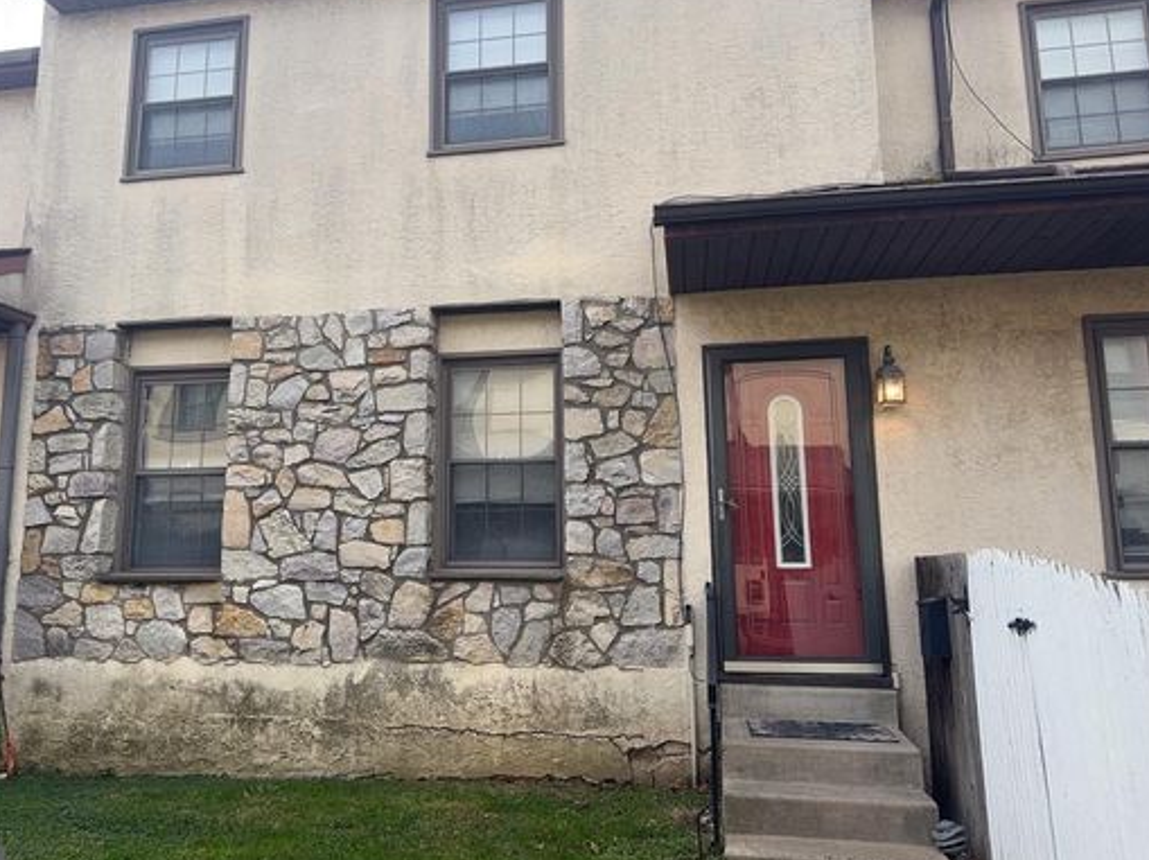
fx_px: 929
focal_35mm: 28
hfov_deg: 63.3
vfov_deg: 49.6
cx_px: 512
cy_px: 398
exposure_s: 1/1215
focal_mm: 6.76
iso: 80
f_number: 1.78
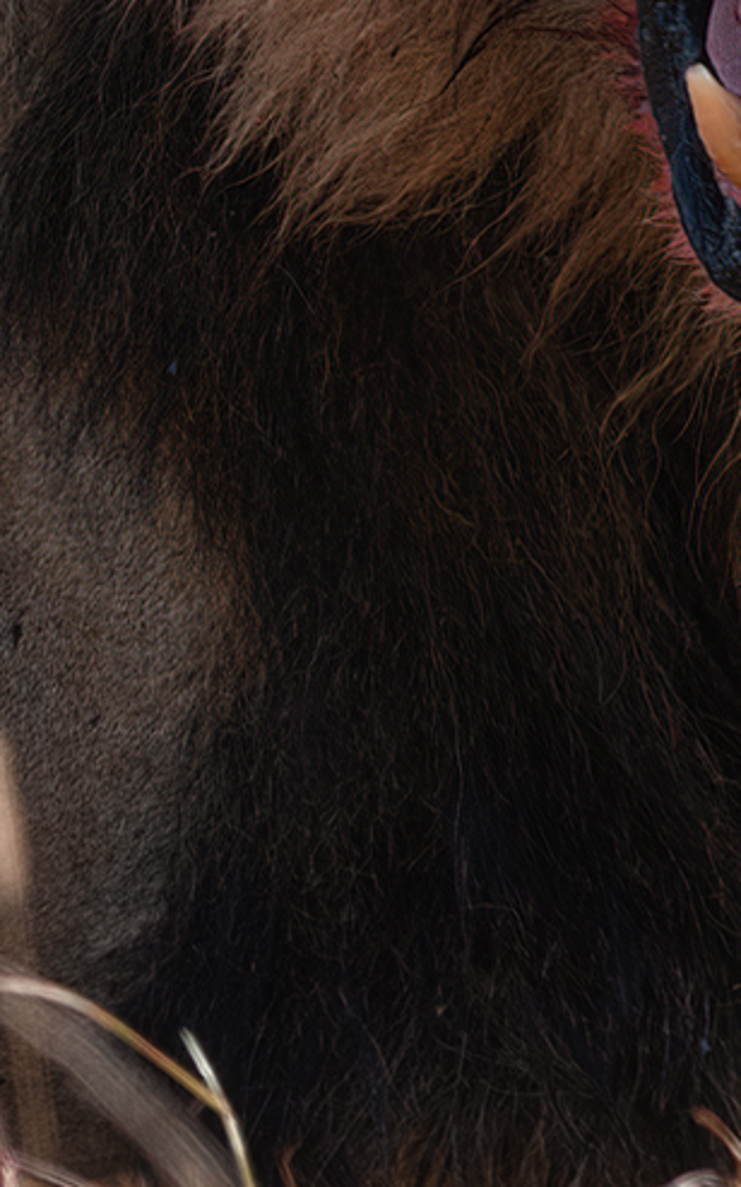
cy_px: -31
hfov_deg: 0.6
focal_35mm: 2381
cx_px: 729
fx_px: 76956
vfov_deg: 0.9
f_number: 4
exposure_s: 1/320
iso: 64
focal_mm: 600
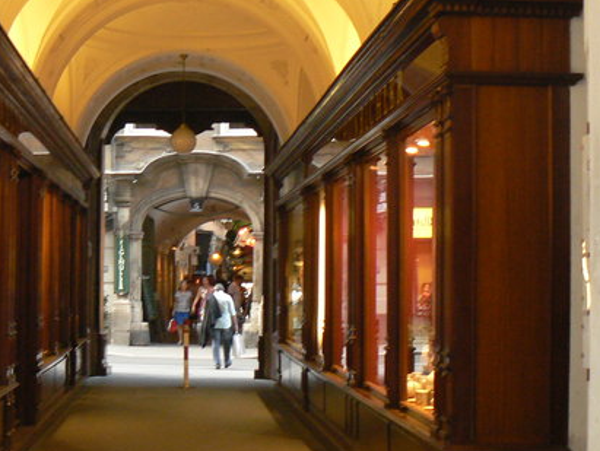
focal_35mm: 70
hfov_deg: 27.7
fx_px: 1214
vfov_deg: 21.0
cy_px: 264
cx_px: 232
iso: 200
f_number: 2.8
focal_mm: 6
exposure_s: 1/30
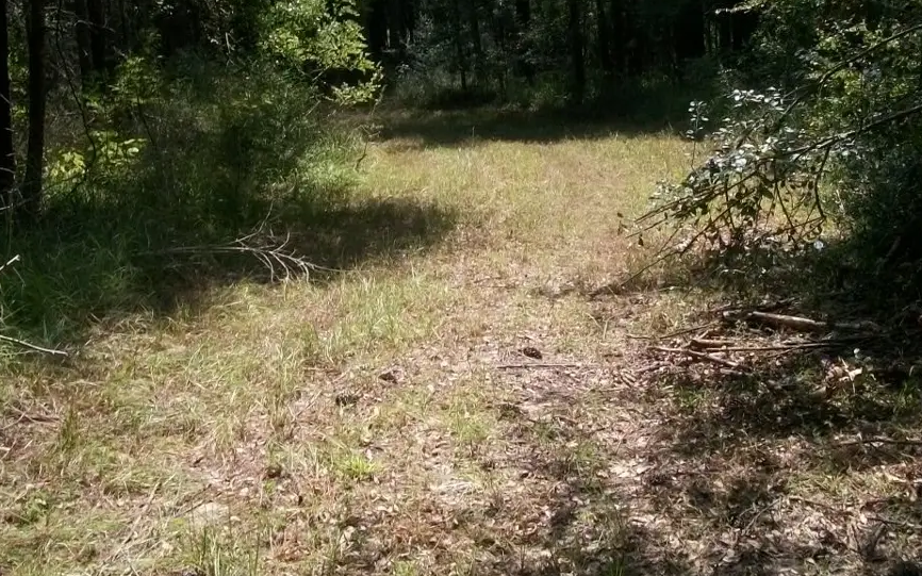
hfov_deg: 42.6
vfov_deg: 27.1
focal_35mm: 47
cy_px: 162
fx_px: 1181
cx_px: 489
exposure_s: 1/250
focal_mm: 5.7
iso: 80
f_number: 5.5
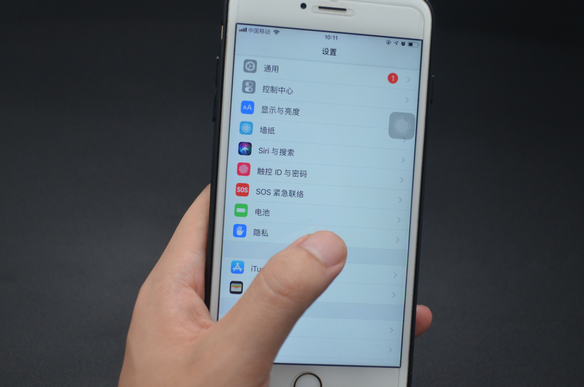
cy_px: 194
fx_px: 728
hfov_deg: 43.7
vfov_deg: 29.7
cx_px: 292
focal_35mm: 45
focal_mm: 30
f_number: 4.5
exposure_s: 1/500
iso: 1100
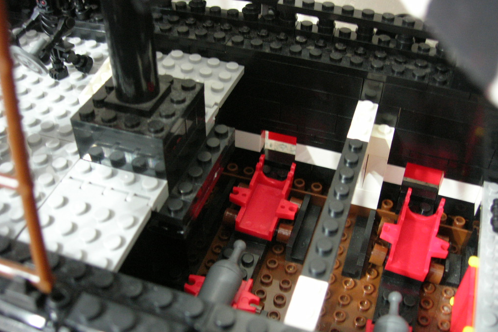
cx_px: 251
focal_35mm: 40
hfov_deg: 48.5
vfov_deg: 33.4
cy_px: 185
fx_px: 553
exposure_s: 1
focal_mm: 7.8
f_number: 2.8
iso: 200
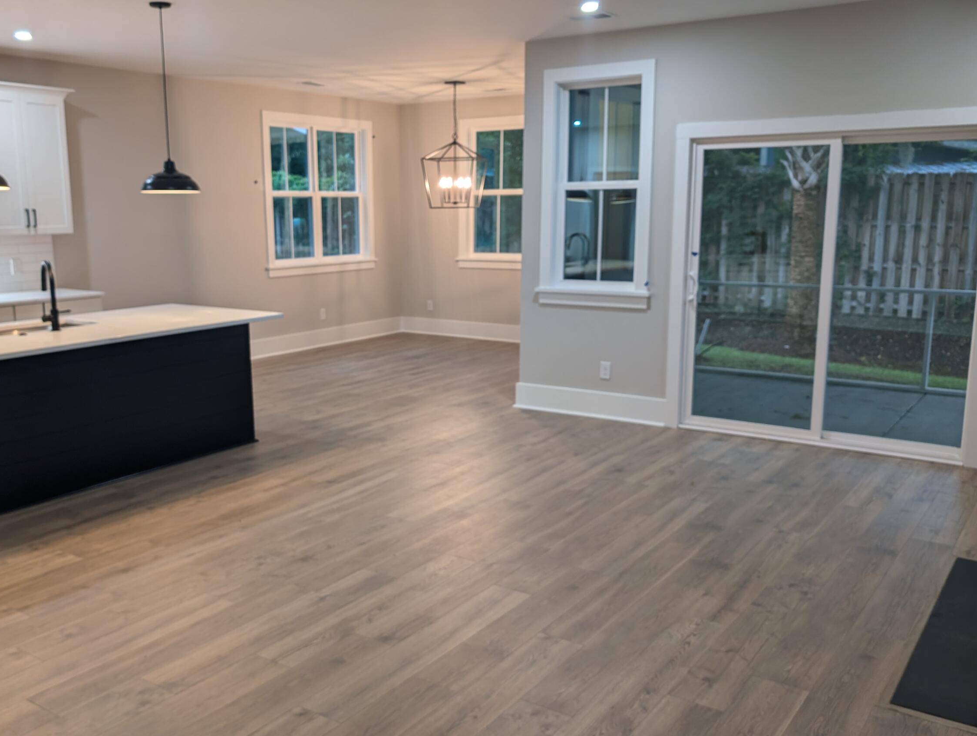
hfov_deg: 56.5
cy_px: 400
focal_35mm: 32
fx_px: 904
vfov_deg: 44.2
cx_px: 412
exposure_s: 1/40
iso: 62
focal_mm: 6.9
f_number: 1.68
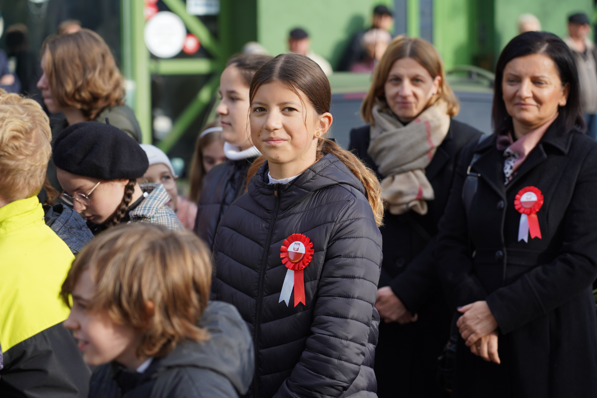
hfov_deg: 19.5
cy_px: 199
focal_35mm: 105
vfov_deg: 13.0
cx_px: 298
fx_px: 1741
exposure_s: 1/200
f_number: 4
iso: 100
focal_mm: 105
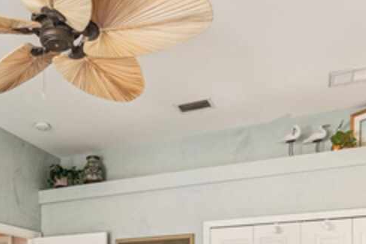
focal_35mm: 42
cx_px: 128
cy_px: 282
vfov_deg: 28.4
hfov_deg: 45.8
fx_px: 427
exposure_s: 1/10
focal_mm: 16
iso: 400
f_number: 8
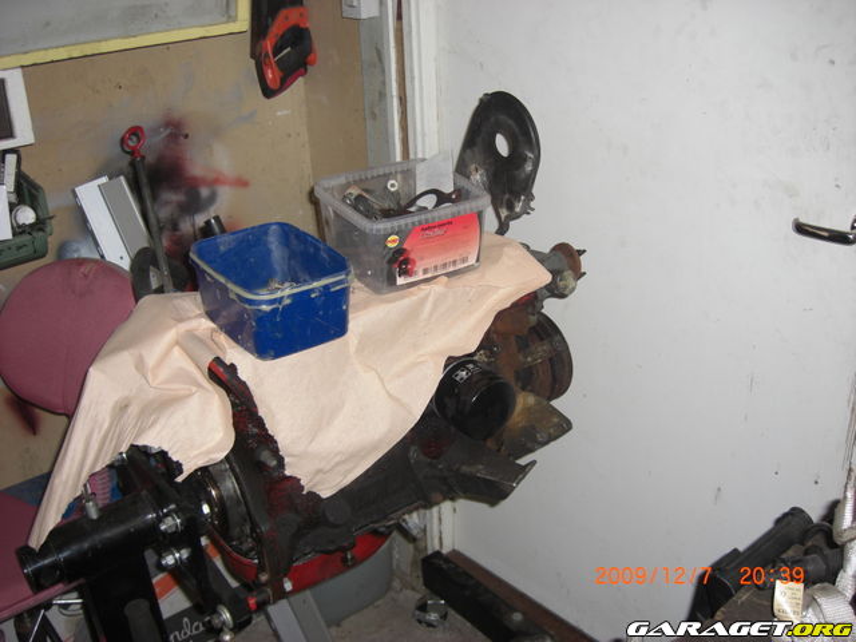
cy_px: 321
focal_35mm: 38
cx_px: 428
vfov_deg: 37.7
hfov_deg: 49.0
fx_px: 940
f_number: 2.8
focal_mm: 7.9
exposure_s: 1/60
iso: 100
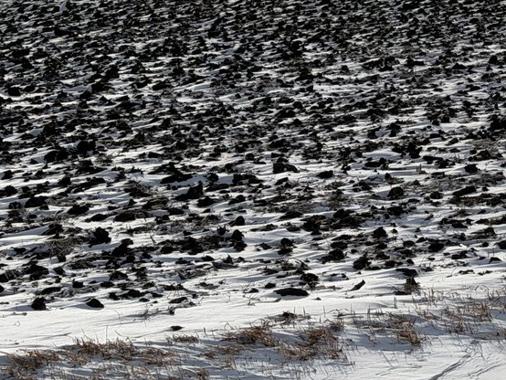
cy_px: -79
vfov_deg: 11.1
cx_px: 580
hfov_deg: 14.6
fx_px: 1916
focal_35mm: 131
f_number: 1.78
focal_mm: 6.76
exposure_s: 1/13333
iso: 80
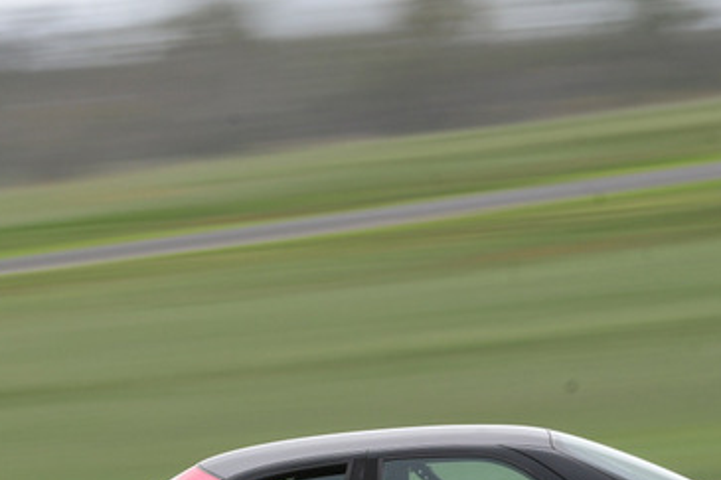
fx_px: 17796
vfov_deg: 1.5
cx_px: 160
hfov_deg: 2.3
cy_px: 417
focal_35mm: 889
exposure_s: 1/60
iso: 160
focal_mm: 270
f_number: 13
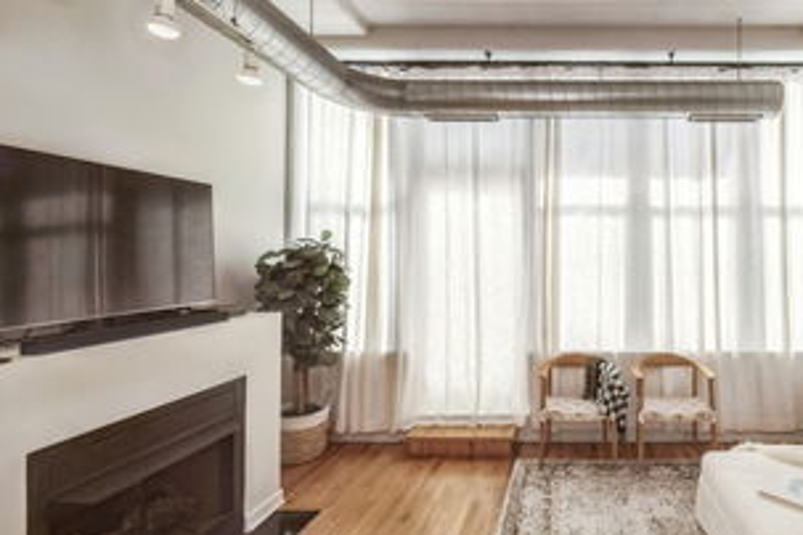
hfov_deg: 82.0
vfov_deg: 64.5
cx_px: 572
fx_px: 424
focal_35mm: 19
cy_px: 254
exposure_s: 1/500
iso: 200
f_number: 8
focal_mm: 12
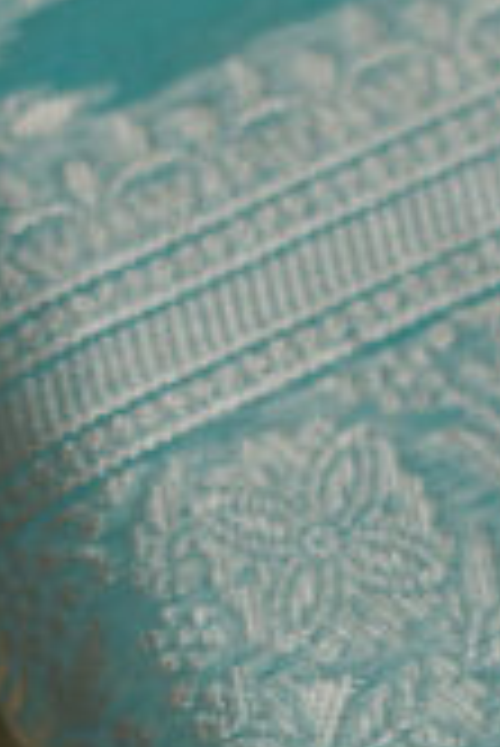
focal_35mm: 201
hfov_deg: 6.8
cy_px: 727
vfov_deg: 10.2
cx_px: 561
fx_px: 4178
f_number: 2.5
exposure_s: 1/125
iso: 400
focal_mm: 50
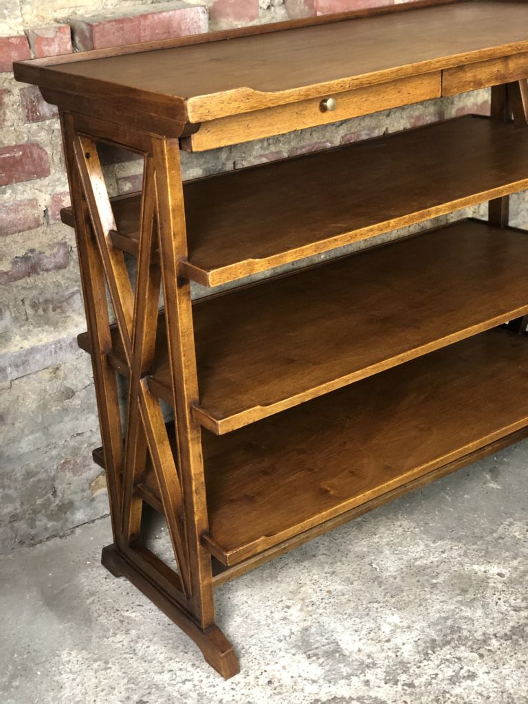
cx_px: 264
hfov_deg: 28.0
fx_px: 1058
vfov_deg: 36.8
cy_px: 352
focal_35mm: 52
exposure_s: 1/14
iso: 160
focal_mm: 6
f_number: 2.4
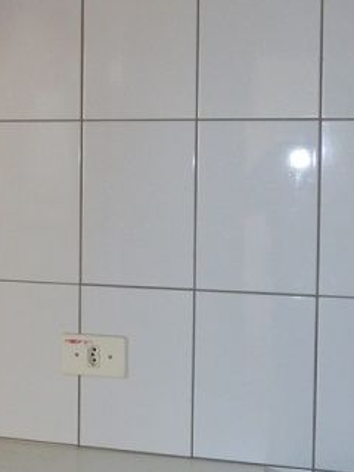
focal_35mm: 75
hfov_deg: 17.9
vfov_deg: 25.9
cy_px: 180
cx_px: -148
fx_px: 1023
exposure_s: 1/30
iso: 100
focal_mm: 4.1
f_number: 3.3
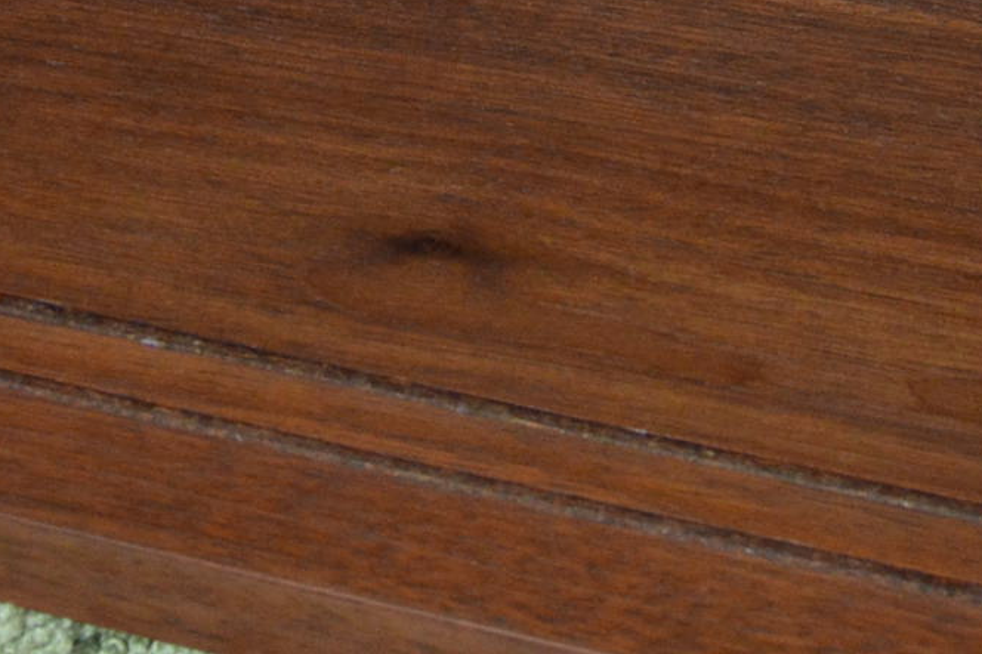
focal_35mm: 156
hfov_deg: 13.1
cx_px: 293
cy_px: -778
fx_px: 4260
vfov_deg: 8.2
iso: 800
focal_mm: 23
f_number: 5.6
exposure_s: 1/80
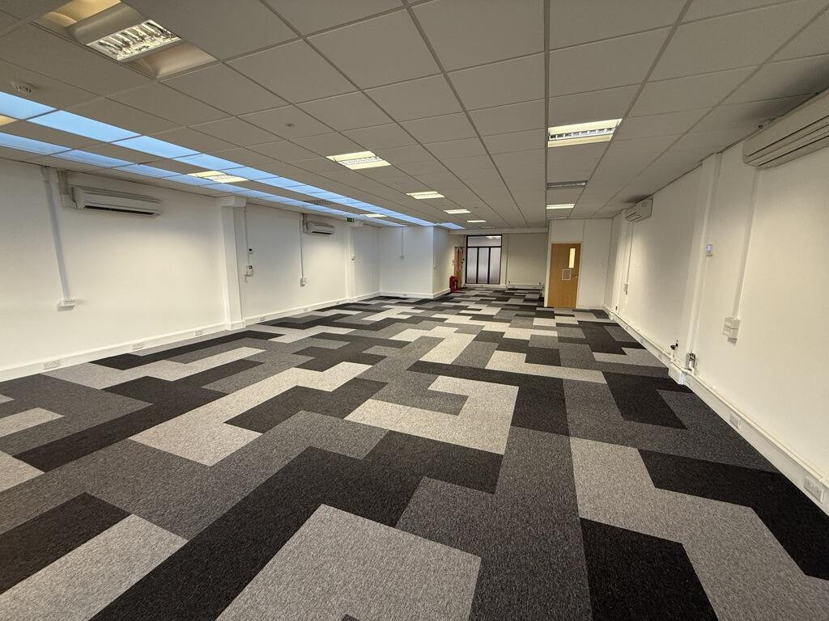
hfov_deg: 102.1
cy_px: 310
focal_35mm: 14
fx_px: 335
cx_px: 414
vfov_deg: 85.7
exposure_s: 1/100
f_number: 2.2
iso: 250
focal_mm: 2.22
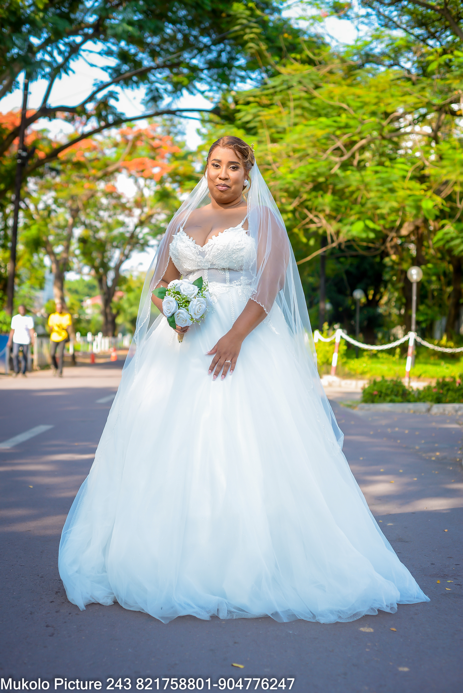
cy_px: 346
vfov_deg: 39.6
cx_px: 232
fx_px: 964
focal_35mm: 50
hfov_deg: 27.0
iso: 125
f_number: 3.5
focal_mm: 50
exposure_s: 1/400
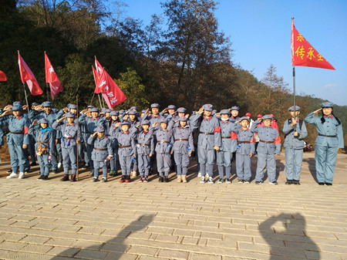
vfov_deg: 61.0
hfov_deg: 76.4
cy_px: 130
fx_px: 220
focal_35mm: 22
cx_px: 174
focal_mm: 3.81
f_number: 2.2
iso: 100
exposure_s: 1/602
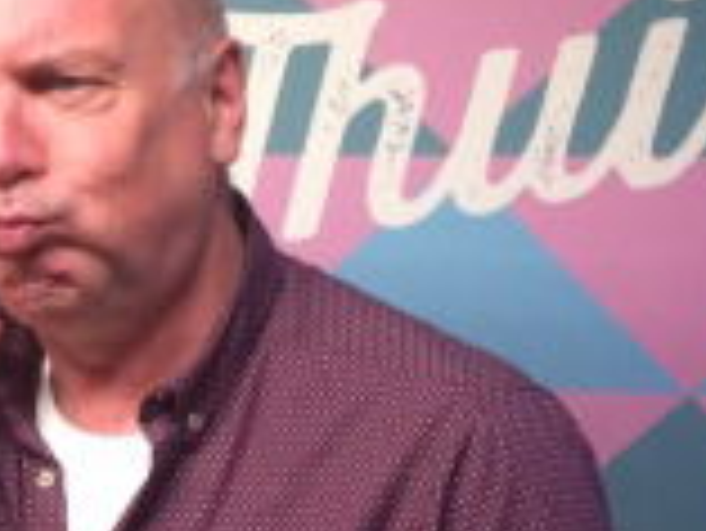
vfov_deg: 15.9
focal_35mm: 92
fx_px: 1878
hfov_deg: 20.1
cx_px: -121
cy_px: 466
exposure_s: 1/25
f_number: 2.2
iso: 320
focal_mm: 4.15
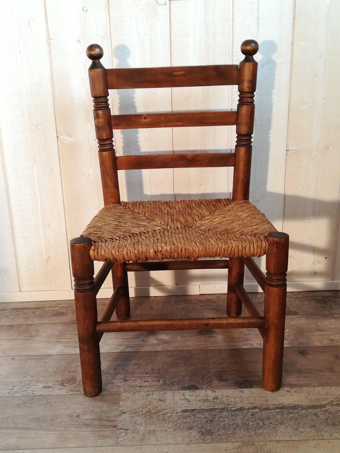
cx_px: 170
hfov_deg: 39.7
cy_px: 226
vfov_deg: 51.4
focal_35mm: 36
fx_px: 471
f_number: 2.2
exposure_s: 1/40
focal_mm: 3.83
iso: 80
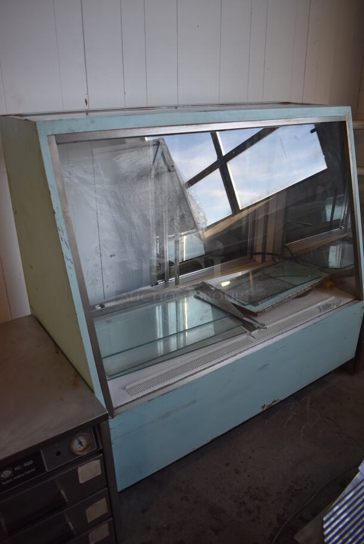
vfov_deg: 67.3
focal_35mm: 27
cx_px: 182
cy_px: 272
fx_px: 409
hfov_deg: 48.0
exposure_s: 1/250
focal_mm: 18
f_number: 3.5
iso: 560
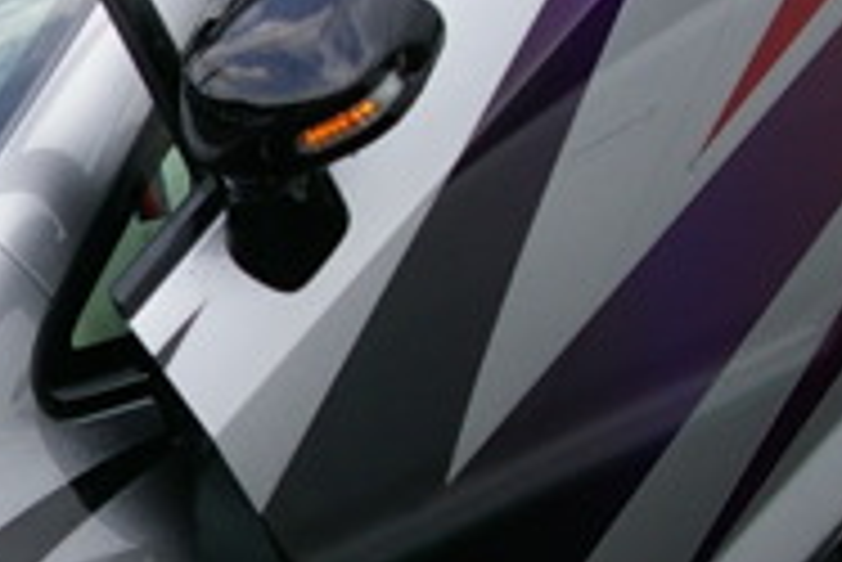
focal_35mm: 271
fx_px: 6337
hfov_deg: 7.5
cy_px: 373
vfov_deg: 5.1
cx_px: -144
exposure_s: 1/180
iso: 200
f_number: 6.7
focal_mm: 33
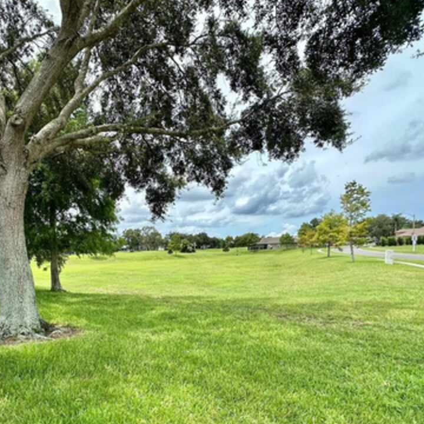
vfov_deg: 68.1
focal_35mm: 22
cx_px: 146
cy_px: 276
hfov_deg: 68.0
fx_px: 305
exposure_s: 1/1435
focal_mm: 2.22
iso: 50
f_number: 2.2
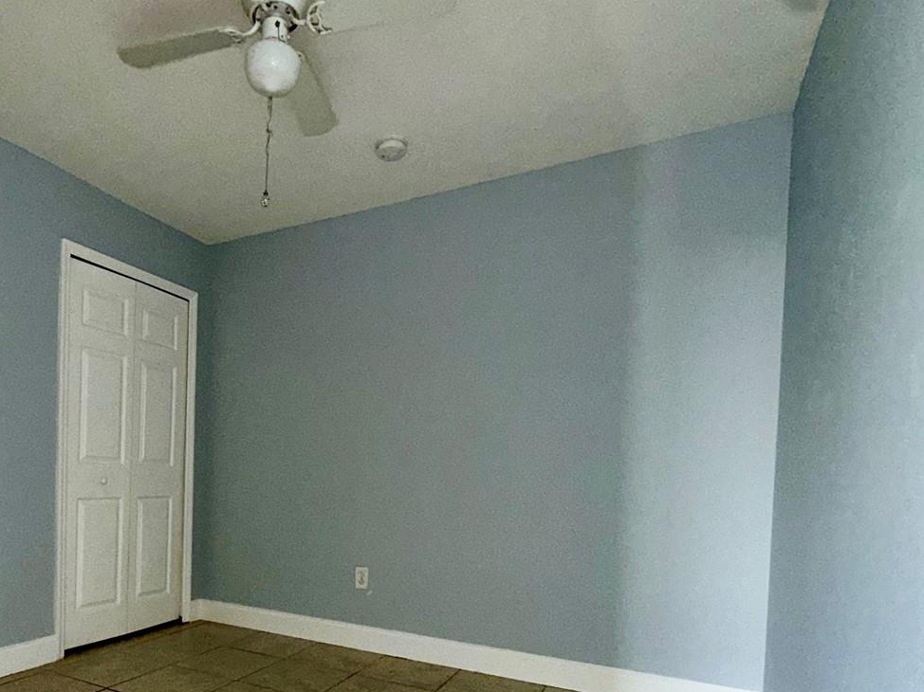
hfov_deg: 71.4
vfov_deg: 56.7
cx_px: 295
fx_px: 614
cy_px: 494
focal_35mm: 23
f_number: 2.2
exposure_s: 1/60
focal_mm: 2.22
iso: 250
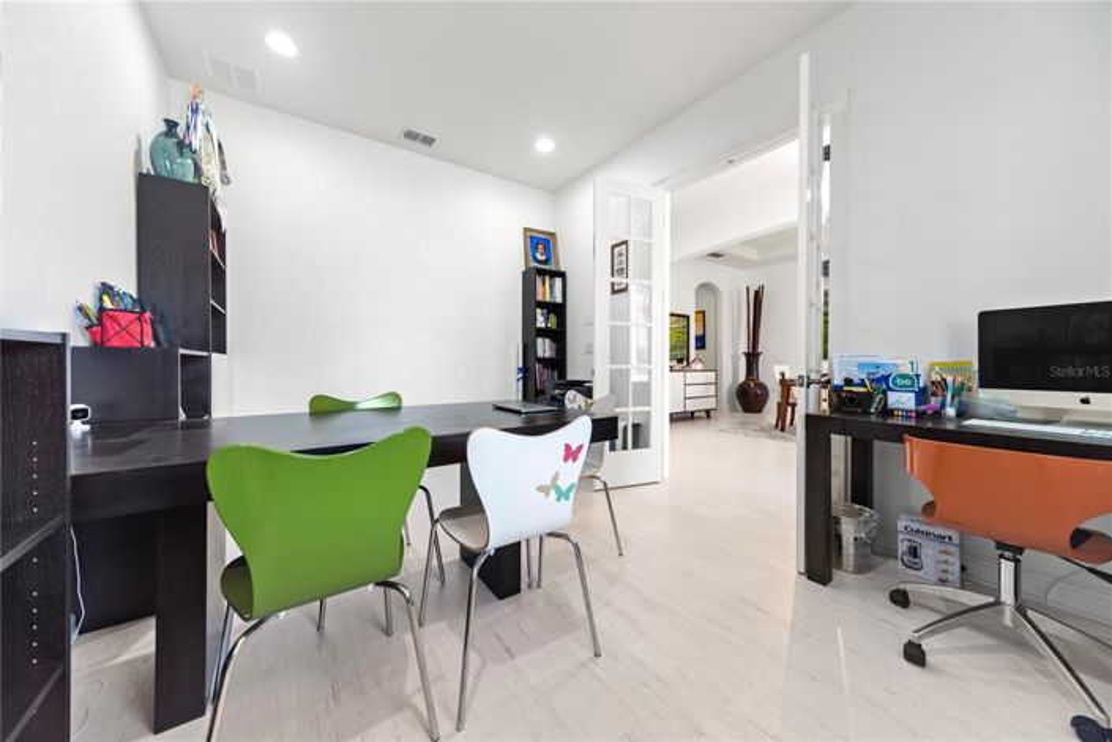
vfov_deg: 90.0
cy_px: 371
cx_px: 556
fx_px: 371
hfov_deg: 112.6
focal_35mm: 12
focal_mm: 12
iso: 160
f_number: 7.1
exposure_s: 1/1.25
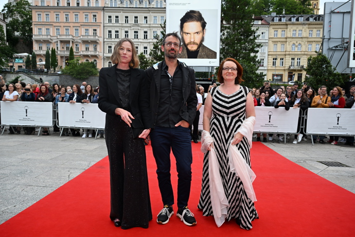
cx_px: 178
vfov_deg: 49.6
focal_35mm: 26
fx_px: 256
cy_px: 118
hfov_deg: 69.4
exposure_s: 1/250
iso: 800
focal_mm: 26
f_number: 5.6
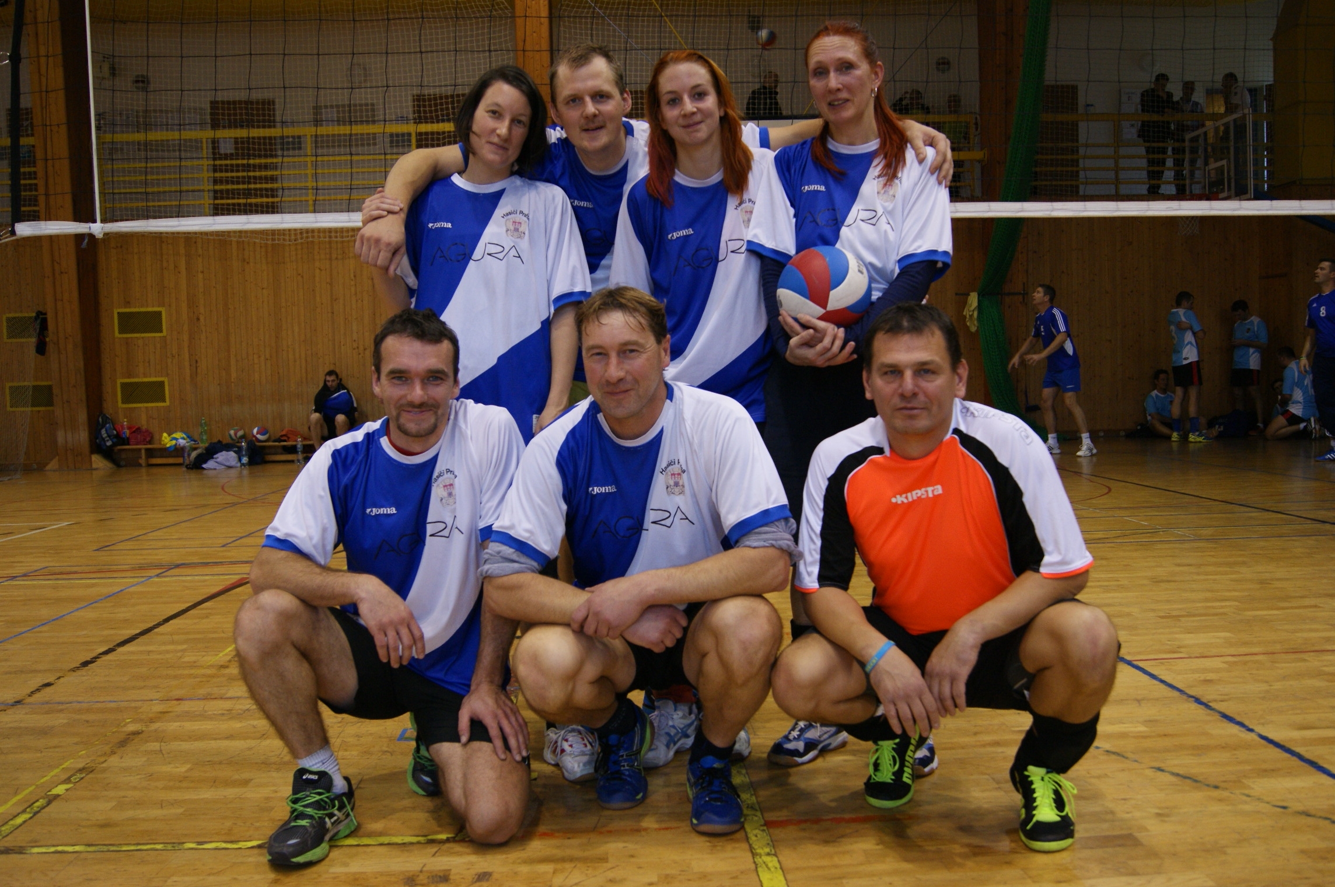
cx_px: 668
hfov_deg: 57.3
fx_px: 1222
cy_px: 444
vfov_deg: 39.9
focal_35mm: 33
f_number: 4
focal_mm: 22
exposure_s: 1/100
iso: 400
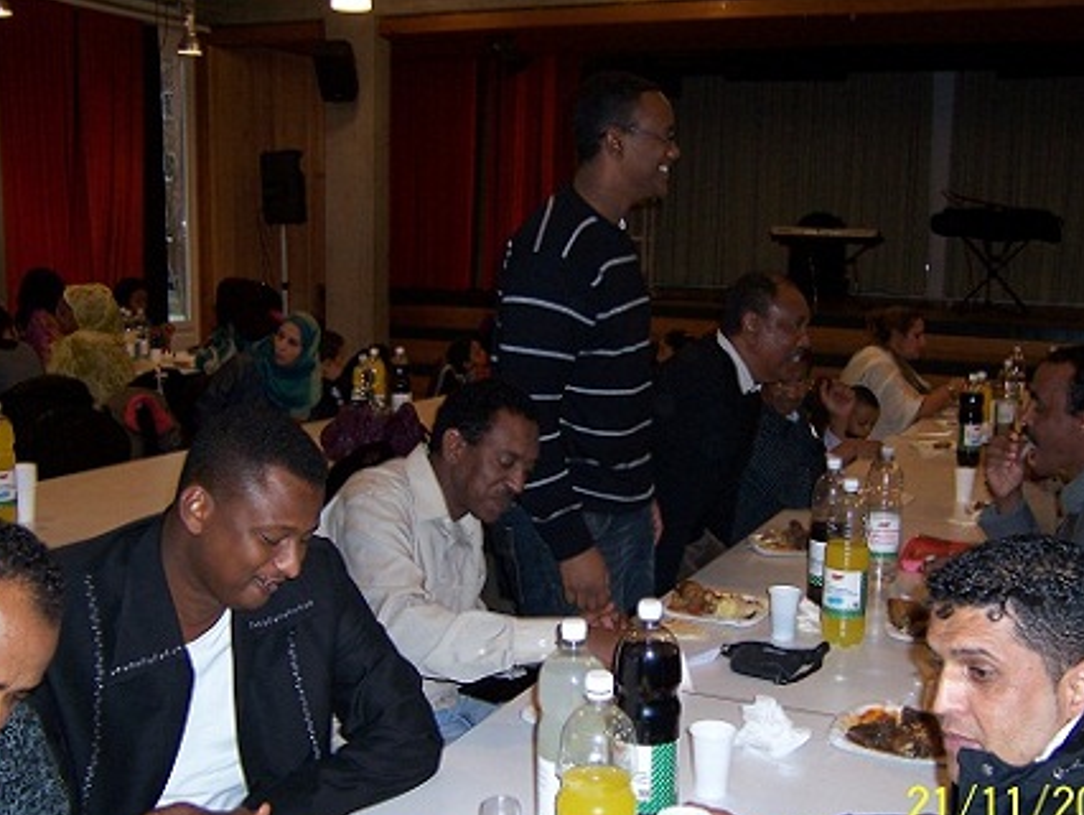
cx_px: 592
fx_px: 1191
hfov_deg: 48.9
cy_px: 461
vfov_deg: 37.7
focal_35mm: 38
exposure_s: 1/60
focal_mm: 5.5
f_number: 2.8
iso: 140
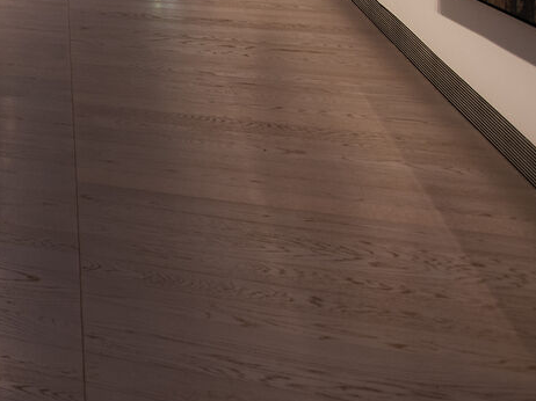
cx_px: -653
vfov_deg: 18.7
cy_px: -184
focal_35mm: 70
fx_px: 1083
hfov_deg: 16.6
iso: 100
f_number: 2.8
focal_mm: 14
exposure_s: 1/15
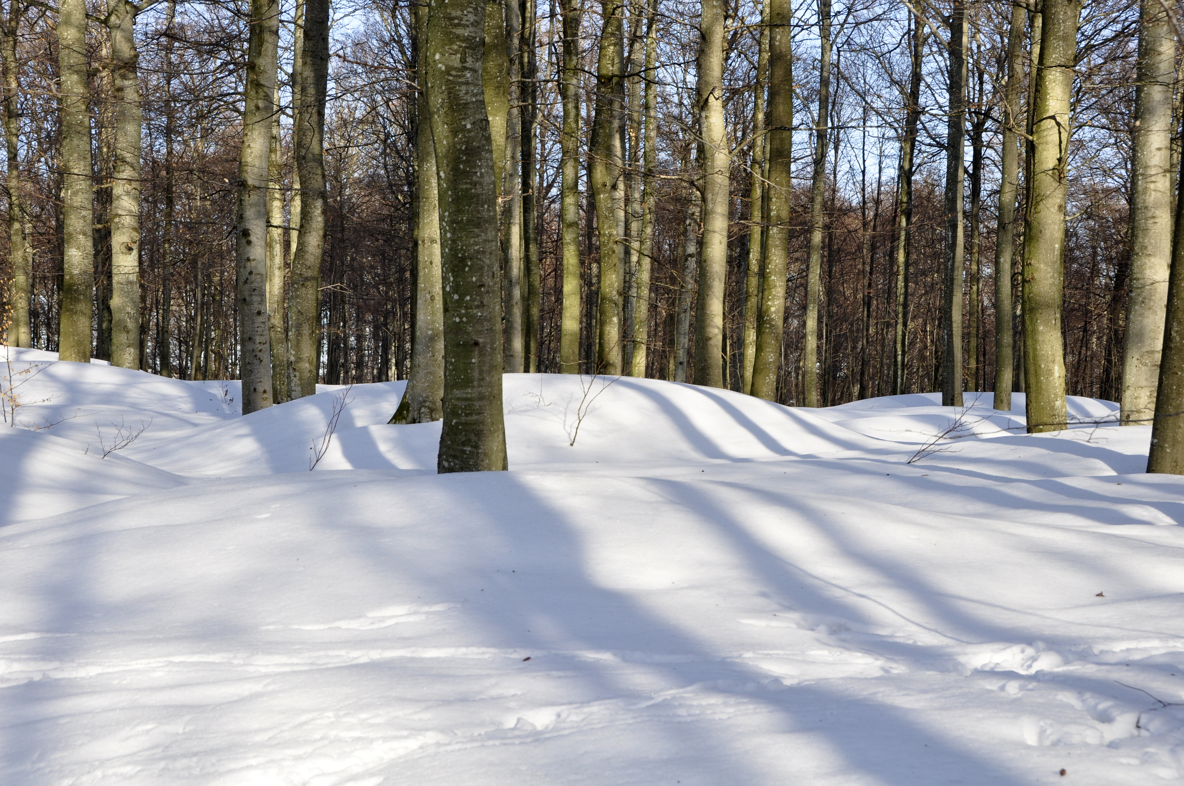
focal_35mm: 57
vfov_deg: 23.7
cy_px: 393
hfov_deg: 35.1
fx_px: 1872
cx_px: 592
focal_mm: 38
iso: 250
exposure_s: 1/160
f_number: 10
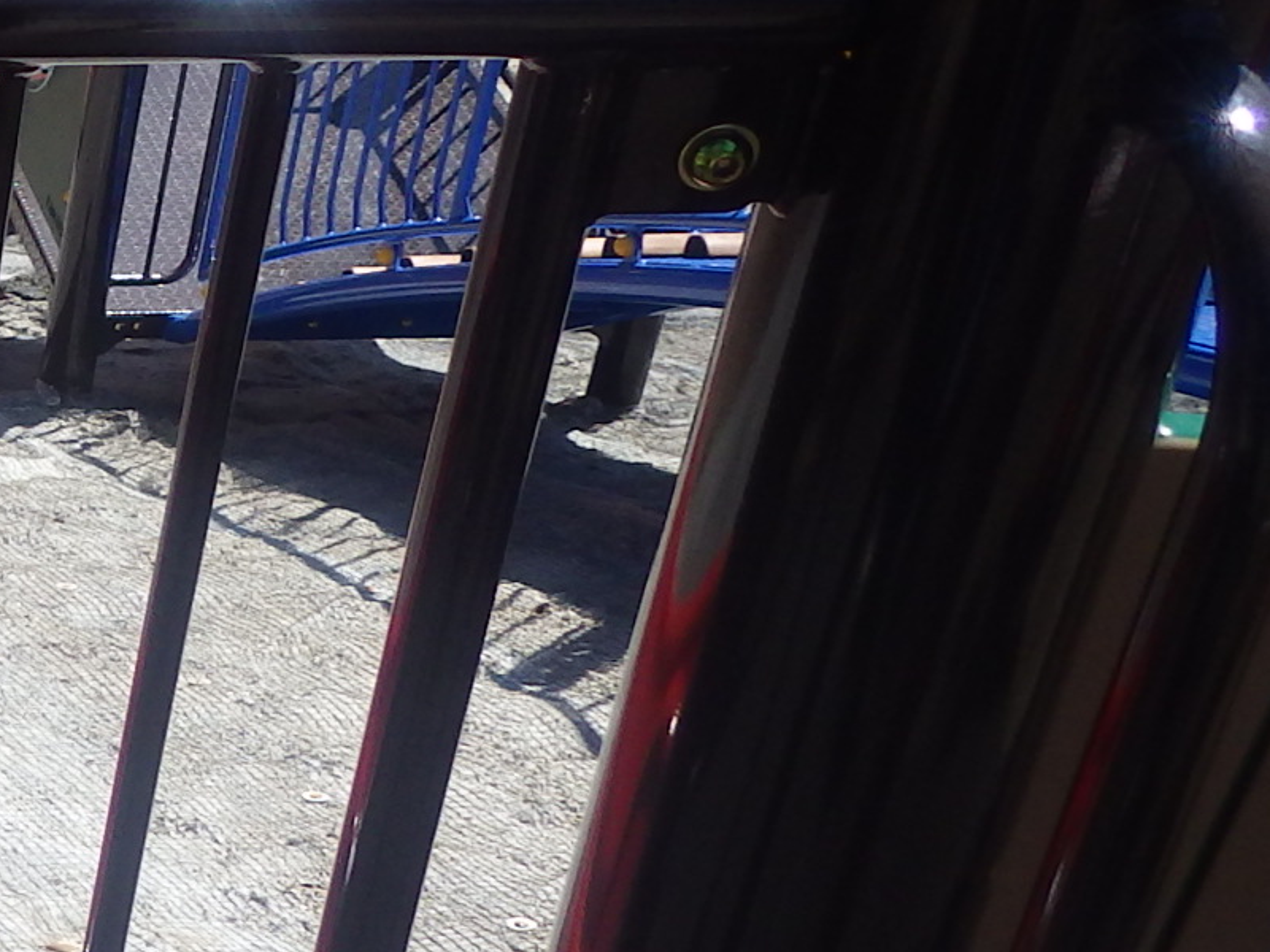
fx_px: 3522
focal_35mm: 96
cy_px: 305
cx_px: -1111
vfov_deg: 15.4
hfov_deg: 16.6
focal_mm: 4.5
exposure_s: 1/1500
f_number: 2.8
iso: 125
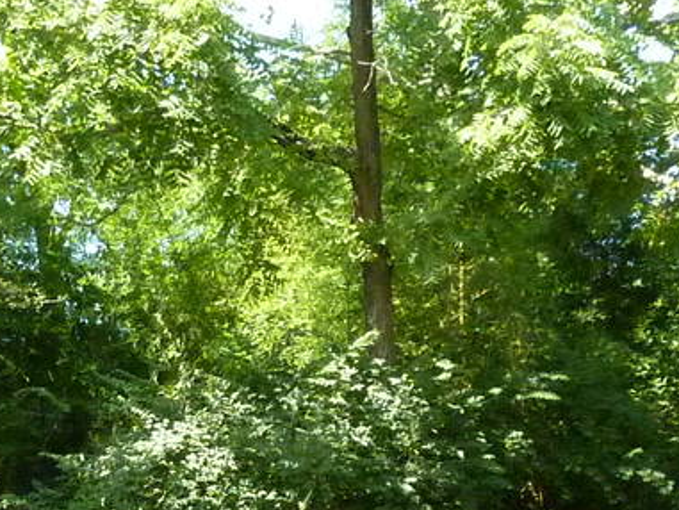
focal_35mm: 105
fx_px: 2060
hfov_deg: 18.6
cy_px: 656
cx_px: 173
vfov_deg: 13.6
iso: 400
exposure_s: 1/400
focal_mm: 4.1
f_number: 3.3
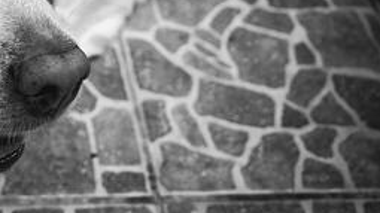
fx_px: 695
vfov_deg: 16.8
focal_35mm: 69
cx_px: 18
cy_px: -31
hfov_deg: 29.0
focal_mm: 18.3
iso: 125
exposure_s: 1/200
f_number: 2.8
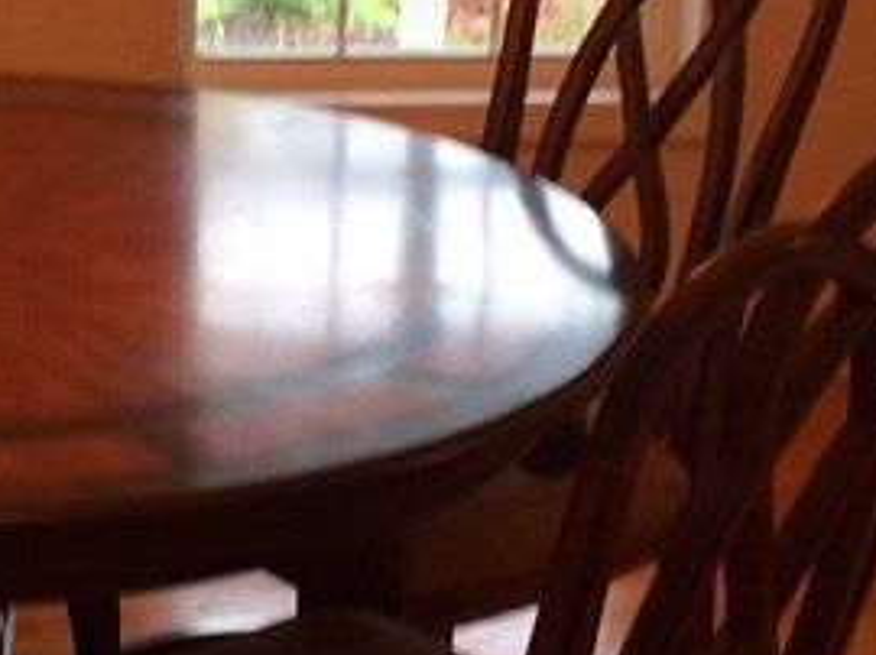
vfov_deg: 13.3
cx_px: -36
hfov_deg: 17.4
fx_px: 2781
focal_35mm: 110
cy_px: 71
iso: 50
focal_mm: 4.15
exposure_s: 1/30
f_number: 2.2
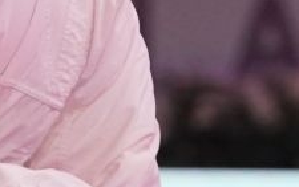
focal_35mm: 1432
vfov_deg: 0.9
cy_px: 52
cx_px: 270
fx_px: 11678
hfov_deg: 1.5
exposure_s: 1/1000
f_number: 2.8
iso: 3200
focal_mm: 176
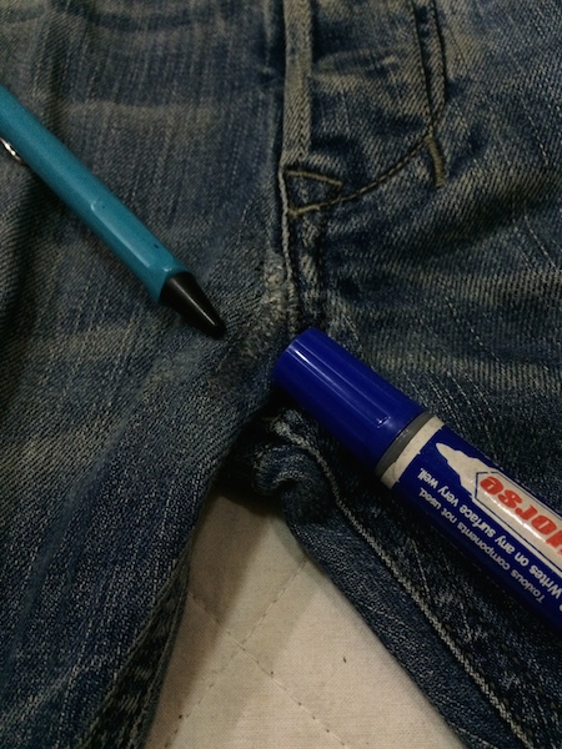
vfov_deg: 61.7
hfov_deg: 48.2
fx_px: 628
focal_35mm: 29
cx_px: 281
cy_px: 374
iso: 320
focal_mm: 4.15
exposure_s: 1/33
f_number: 2.2
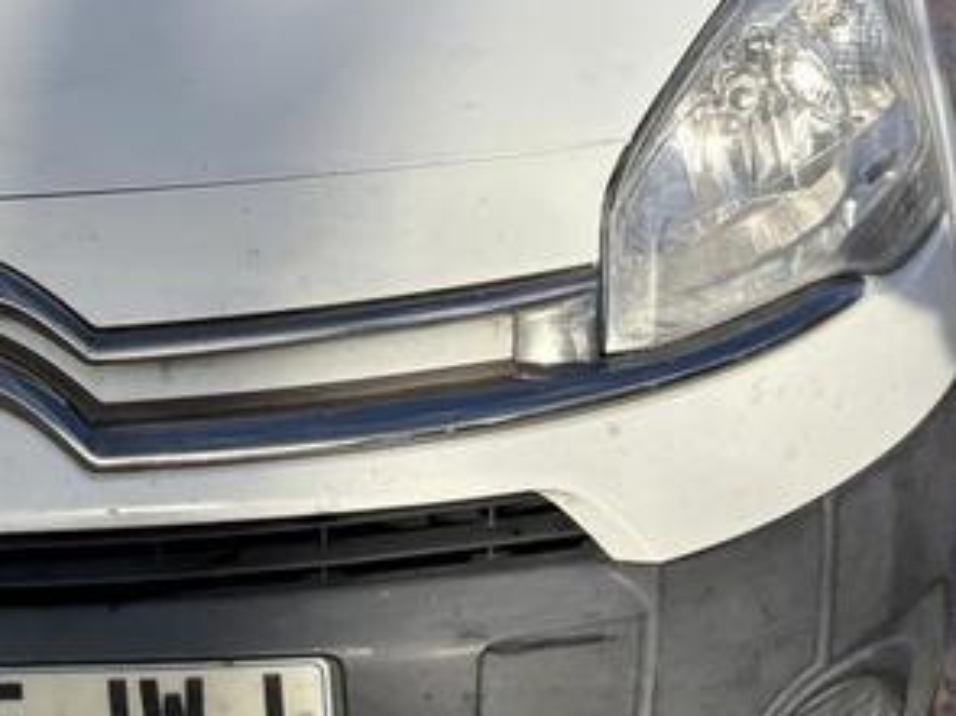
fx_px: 2181
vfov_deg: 18.4
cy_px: 120
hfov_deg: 24.4
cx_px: 207
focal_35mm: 79
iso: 50
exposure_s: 1/4950
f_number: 1.6
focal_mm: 5.96
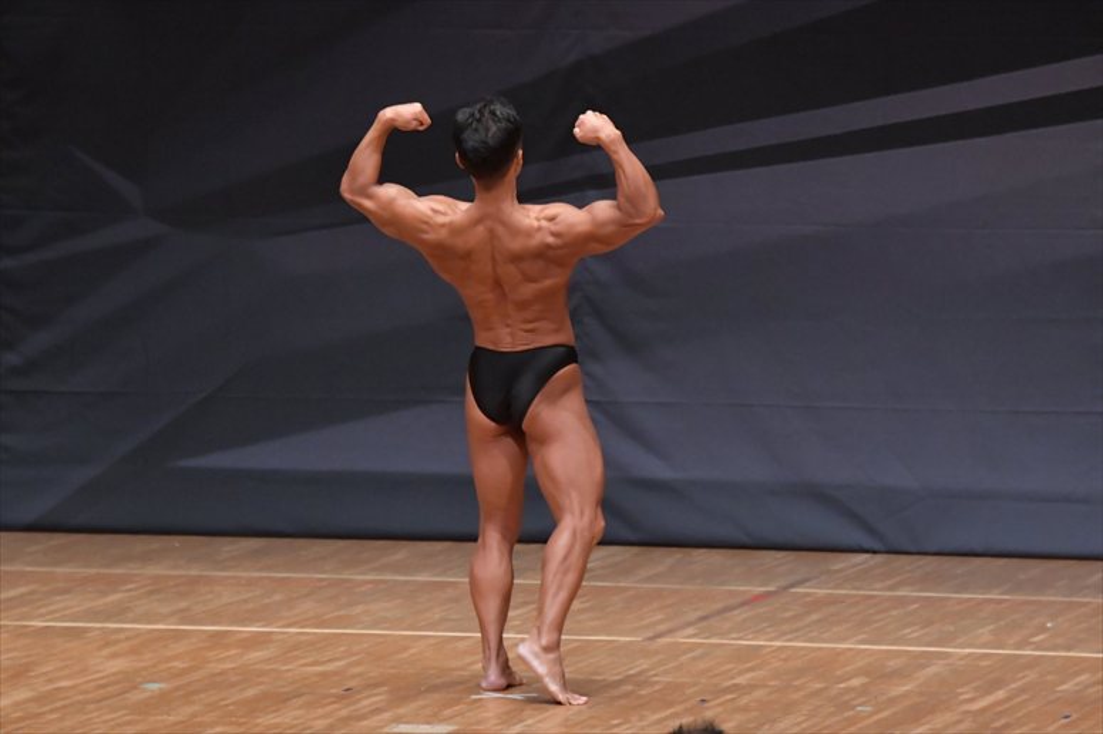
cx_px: 552
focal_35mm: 285
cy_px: 367
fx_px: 8728
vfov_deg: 4.8
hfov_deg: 7.2
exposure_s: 1/400
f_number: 5.6
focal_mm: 190
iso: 6400
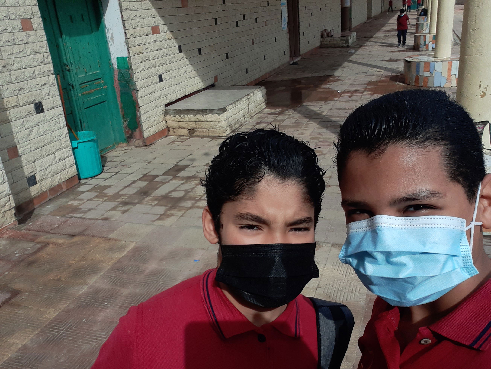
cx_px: 246
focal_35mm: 31
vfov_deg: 45.4
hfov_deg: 58.4
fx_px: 440
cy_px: 184
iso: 40
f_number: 2
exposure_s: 1/1689
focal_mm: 2.61
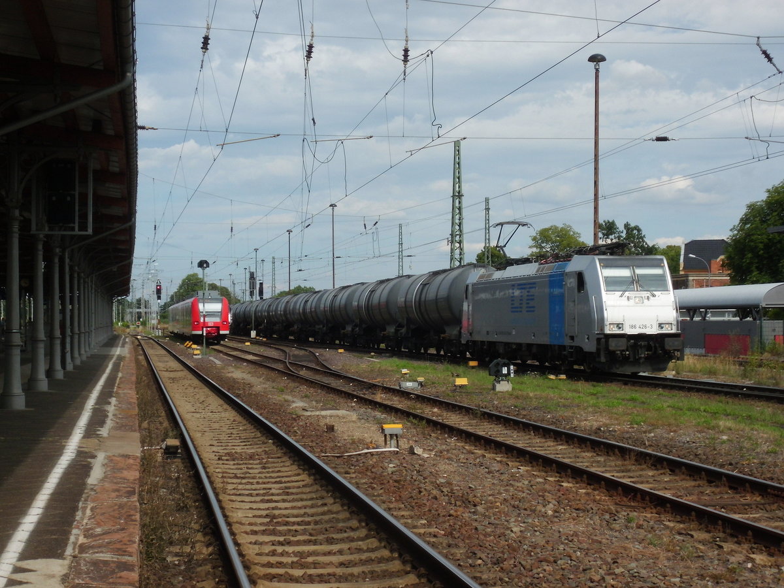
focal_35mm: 63
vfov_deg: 23.3
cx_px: 392
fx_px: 1427
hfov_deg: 30.7
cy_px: 294
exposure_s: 1/789
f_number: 5.1
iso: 100
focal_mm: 11.2
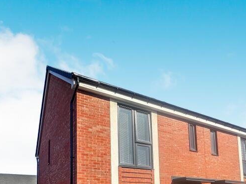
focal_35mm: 29
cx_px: 141
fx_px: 206
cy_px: 186
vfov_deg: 41.6
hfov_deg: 61.3
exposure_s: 1/2500
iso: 50
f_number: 2.2
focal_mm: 2.22
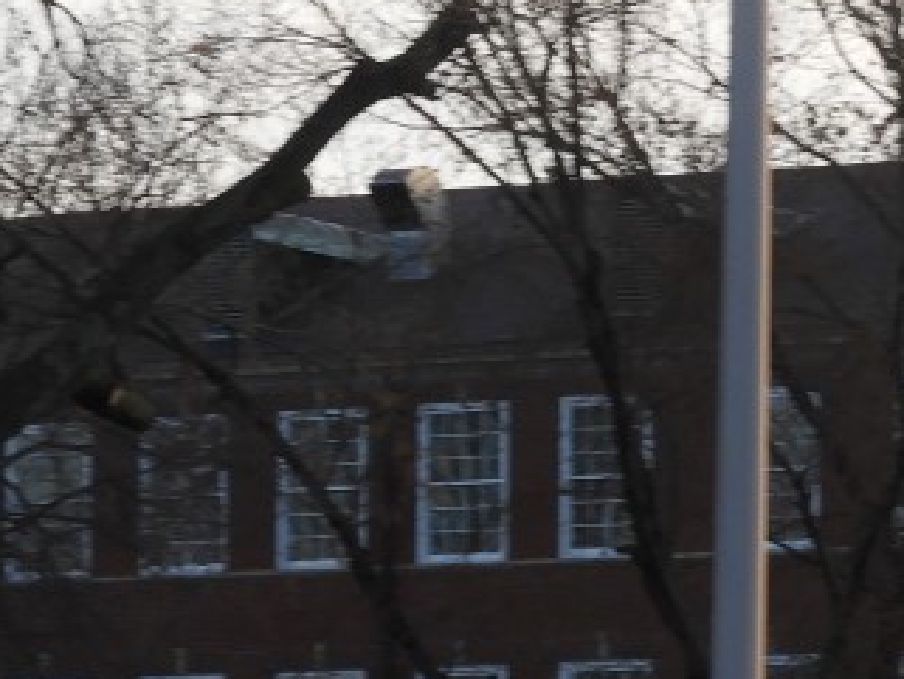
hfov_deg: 6.3
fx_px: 8203
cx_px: 797
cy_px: 448
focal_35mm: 314
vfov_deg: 4.7
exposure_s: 1/160
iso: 100
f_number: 4.5
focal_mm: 12.5
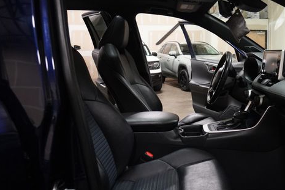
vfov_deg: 39.9
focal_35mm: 33
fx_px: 261
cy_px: 79
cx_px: 192
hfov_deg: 55.8
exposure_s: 1/60
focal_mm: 16
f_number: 4
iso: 2500
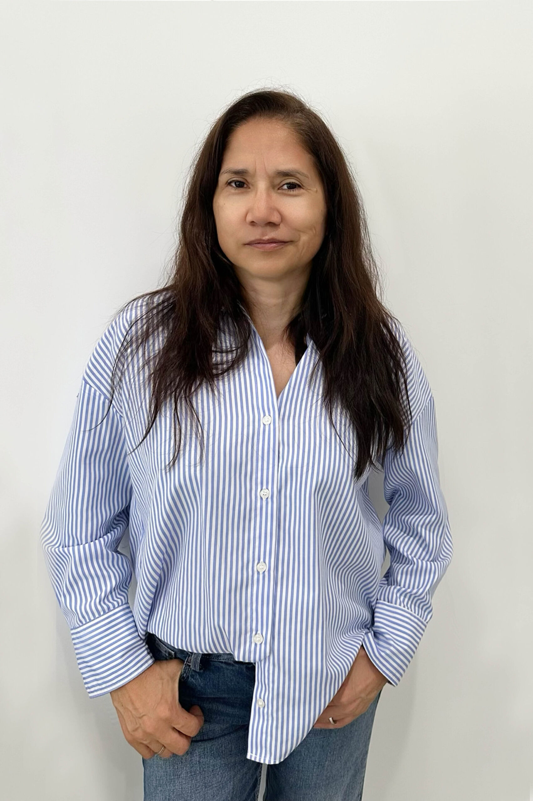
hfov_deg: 26.0
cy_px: 400
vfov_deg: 38.2
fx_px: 1156
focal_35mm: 52
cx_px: 266
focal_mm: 52
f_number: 5.6
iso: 200
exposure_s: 1/200
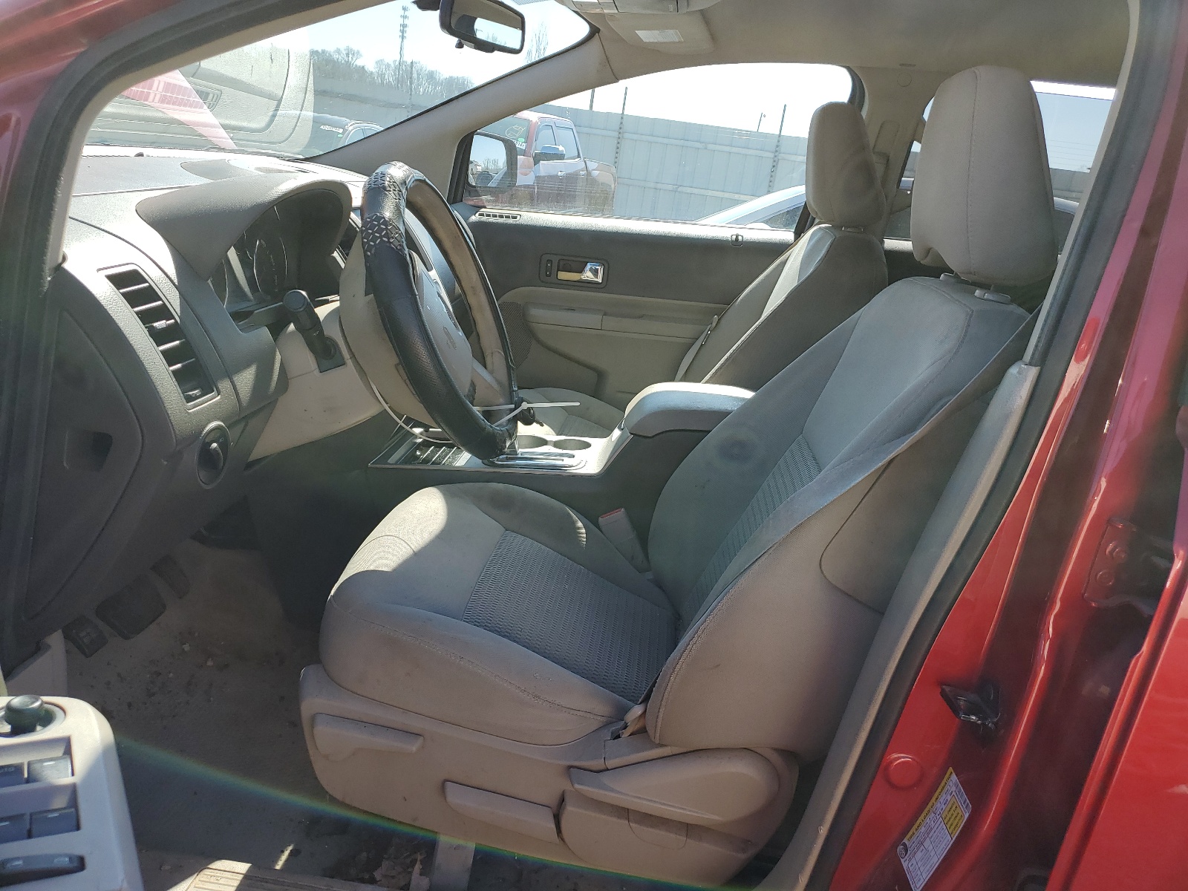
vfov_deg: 53.1
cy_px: 446
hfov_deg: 67.3
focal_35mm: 26
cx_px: 594
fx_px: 892
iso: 50
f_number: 1.5
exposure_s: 1/1250
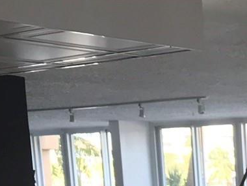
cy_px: 335
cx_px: 481
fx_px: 842
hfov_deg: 14.2
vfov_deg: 11.6
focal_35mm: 118
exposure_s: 1/30
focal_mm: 3.99
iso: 25
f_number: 1.8
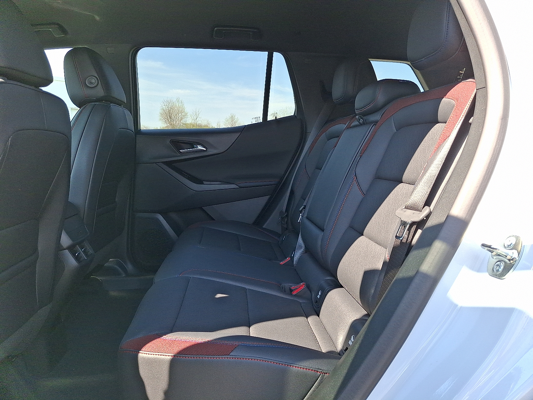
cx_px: 266
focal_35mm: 25
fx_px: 385
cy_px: 200
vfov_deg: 54.9
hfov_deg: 69.4
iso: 30
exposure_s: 1/286
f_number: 1.8
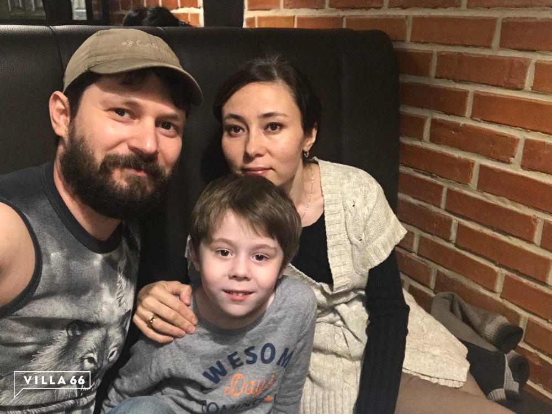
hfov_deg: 56.8
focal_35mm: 32
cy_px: 207
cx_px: 276
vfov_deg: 44.2
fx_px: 511
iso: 200
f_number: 2.2
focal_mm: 2.87
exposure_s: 1/20
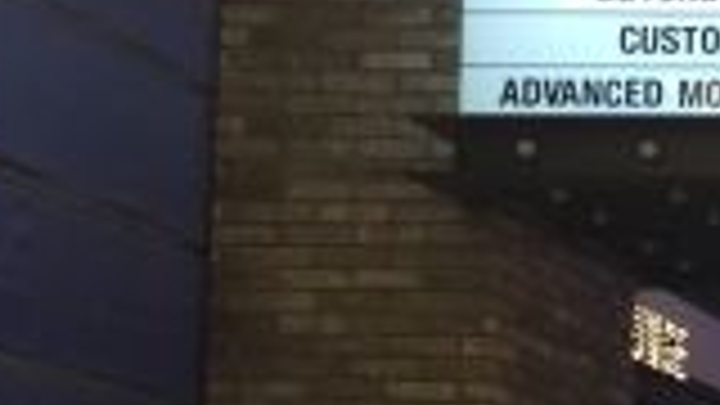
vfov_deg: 8.6
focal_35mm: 138
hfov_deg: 13.9
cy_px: 614
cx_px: 1292
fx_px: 2635
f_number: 2.2
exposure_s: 1/33
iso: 64
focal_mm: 4.15
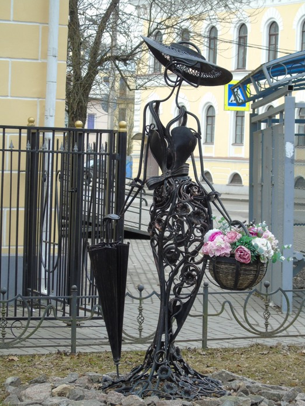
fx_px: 1468
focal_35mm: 125
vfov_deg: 15.8
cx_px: 153
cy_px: 204
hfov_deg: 11.9
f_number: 4.6
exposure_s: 1/100
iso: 100
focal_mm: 22
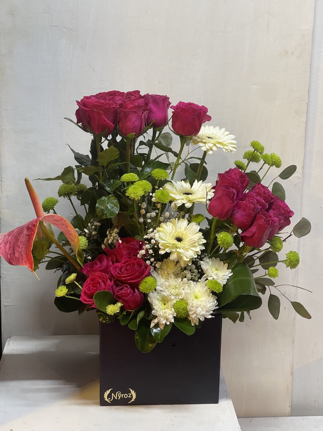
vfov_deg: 30.3
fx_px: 796
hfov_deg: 22.9
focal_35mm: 64
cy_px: 216
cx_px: 162
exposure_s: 1/50
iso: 125
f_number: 2.2
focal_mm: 7.5
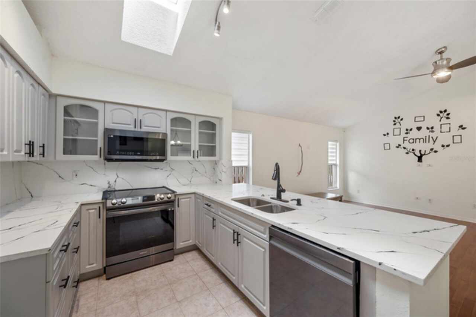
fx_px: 185
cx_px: 238
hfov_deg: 104.2
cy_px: 158
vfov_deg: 81.2
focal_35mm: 14
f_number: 6.3
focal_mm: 14
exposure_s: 1/30
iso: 250
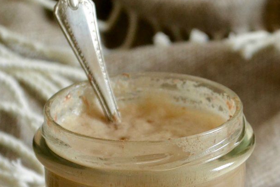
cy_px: 177
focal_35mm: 173
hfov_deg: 11.9
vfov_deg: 7.9
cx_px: 174
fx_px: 1346
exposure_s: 1/400
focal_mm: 55
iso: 3200
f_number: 5.6
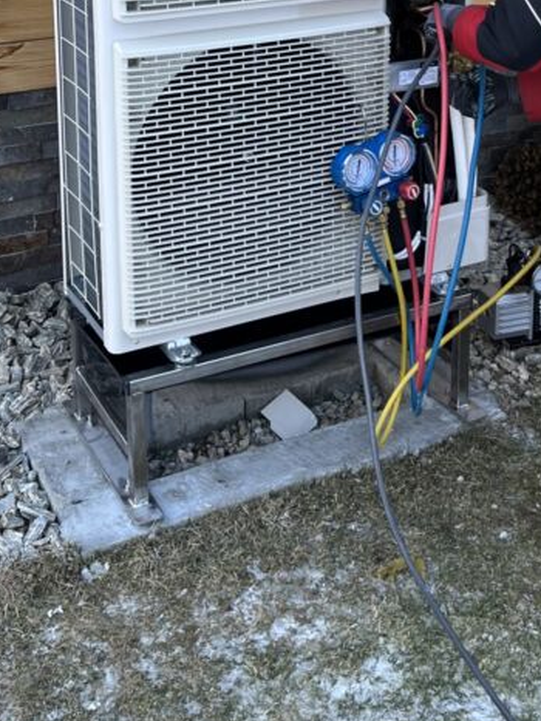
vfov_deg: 31.3
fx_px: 1188
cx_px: 311
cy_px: -2
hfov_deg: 25.6
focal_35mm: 57
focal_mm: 5.1
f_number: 1.6
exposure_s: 1/122
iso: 40
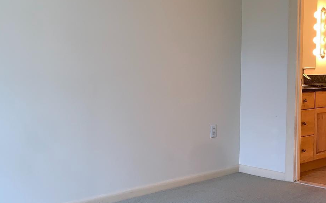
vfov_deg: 21.3
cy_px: 92
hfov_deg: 31.7
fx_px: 542
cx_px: 302
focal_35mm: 61
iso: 25
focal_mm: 4.25
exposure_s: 1/22
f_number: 1.8
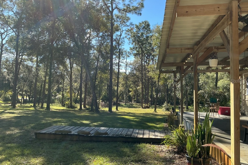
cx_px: 127
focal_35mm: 31
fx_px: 214
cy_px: 81
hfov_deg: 60.3
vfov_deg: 42.3
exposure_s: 1/627
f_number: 1.8
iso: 25
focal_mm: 3
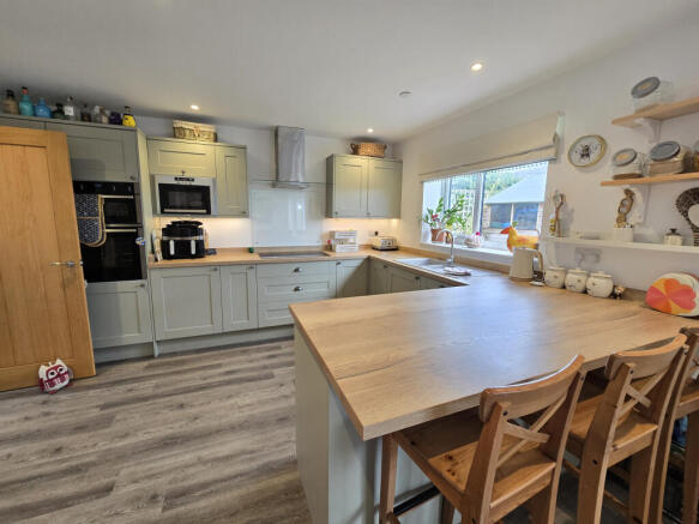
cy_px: 262
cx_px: 350
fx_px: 262
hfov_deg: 106.2
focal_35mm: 13
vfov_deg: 89.9
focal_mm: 2.2
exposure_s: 1/50
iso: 100
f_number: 2.2
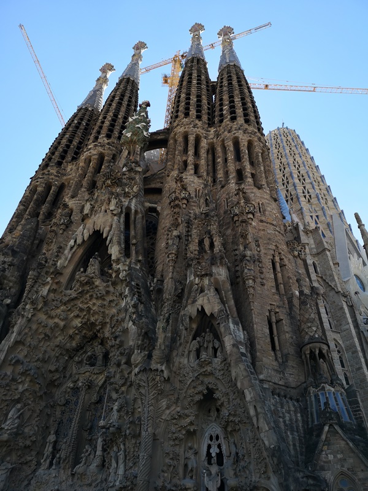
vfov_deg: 65.3
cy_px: 246
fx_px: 383
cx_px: 184
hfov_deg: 51.4
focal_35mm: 27
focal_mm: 3.95
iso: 50
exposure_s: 1/1513
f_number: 1.8
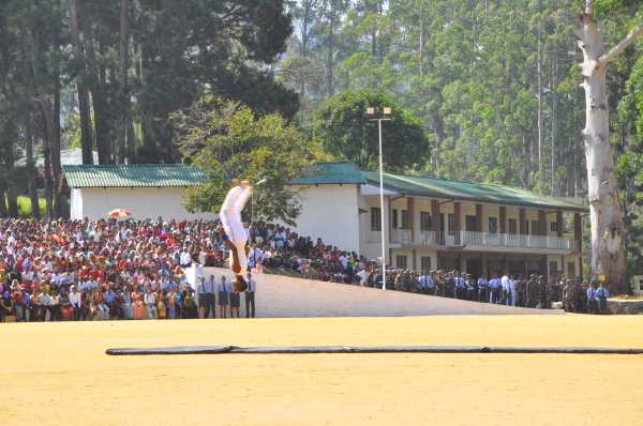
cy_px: 213
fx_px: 2809
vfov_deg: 8.7
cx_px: 322
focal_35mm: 158
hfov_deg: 13.1
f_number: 13
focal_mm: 105
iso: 200
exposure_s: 1/125
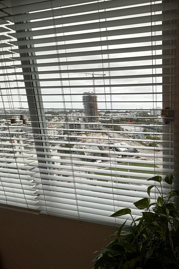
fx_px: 149
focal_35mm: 20
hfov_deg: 53.3
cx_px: 165
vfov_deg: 84.0
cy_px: 137
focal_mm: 2.22
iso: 100
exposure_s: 1/120
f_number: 2.2
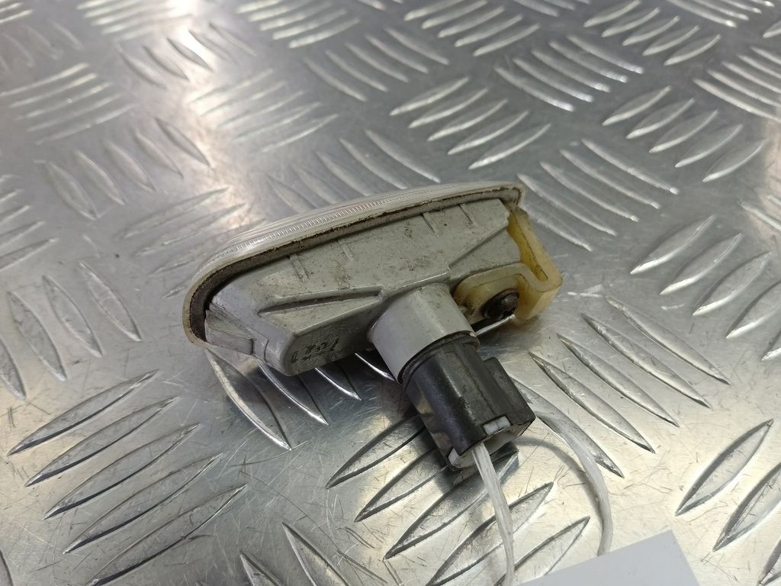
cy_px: 293
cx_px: 390
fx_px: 519
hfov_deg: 73.9
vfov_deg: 58.9
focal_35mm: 23
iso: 120
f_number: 1.6
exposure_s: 1/50
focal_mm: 4.11
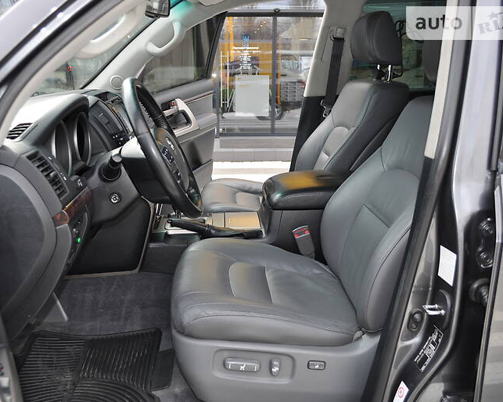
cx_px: 217
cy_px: 205
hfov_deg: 51.4
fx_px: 521
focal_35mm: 35
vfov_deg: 42.2
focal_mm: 20
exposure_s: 1/200
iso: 200
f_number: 5
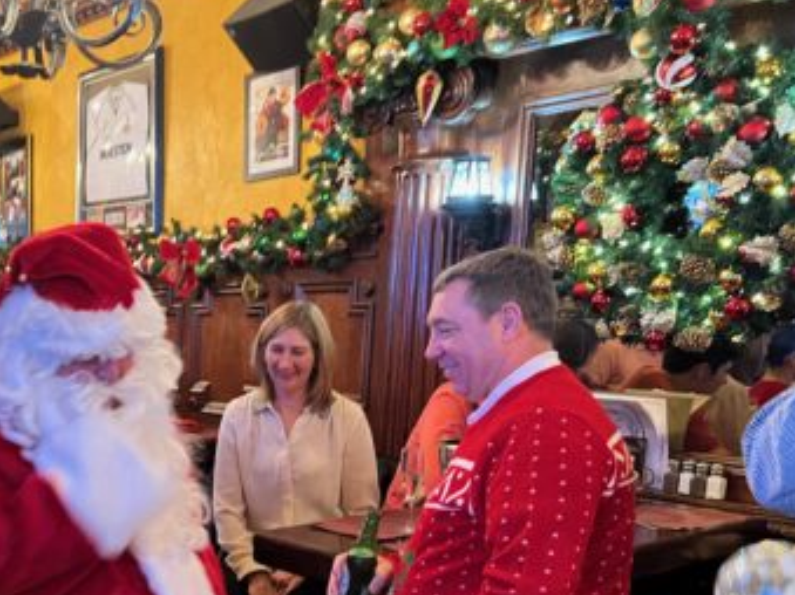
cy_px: 501
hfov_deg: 38.7
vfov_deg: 30.5
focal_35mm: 46
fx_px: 1056
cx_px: 98
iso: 640
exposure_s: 1/30
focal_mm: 5.7
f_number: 1.5
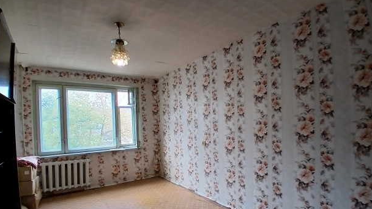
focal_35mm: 19
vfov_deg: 57.7
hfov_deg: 89.6
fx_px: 187
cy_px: 130
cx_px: 184
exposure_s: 1/50
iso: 80
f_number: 2.2
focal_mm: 1.4
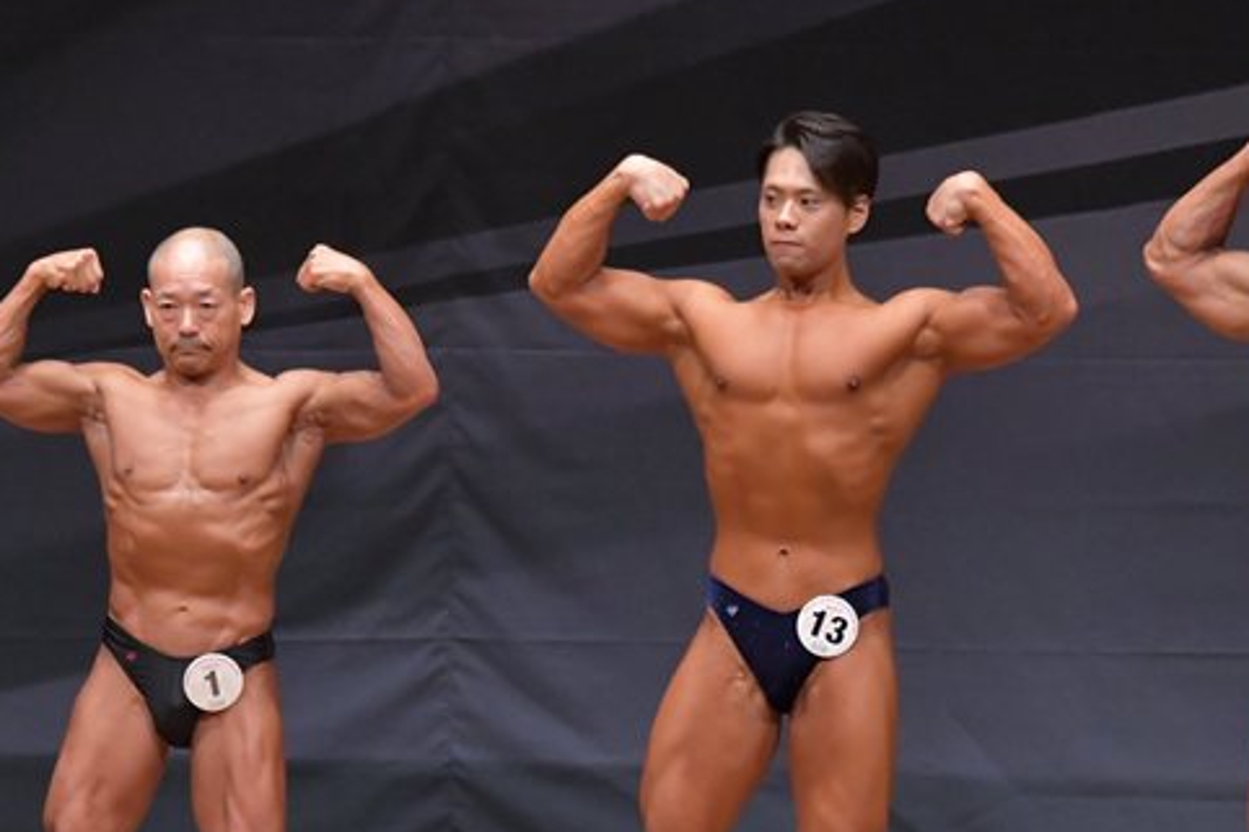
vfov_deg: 3.4
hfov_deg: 5.0
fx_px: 14219
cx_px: 416
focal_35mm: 410
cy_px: 599
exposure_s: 1/400
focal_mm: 170
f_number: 5.6
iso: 6400
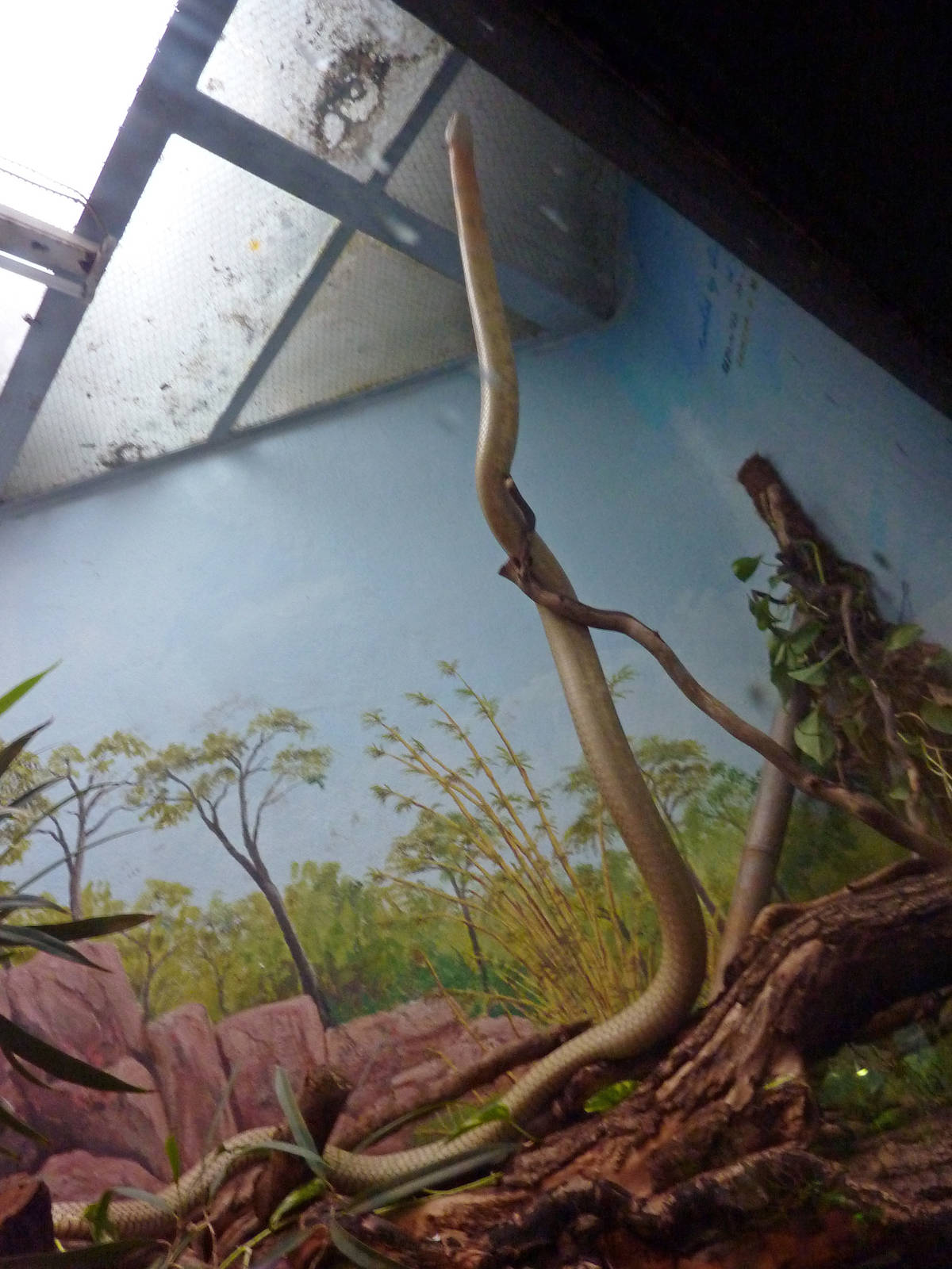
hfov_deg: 54.9
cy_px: 634
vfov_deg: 69.4
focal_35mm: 25
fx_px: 917
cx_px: 476
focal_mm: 4.1
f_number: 3.3
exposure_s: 1/25
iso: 400
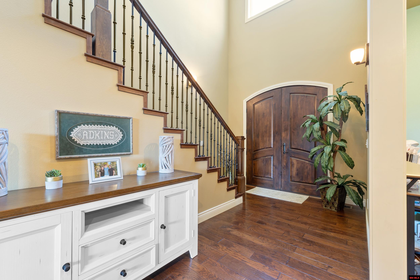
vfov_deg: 77.3
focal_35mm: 15
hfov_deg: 100.4
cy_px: 140
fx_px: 175
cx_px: 210
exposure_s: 4
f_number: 9
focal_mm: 10
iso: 200
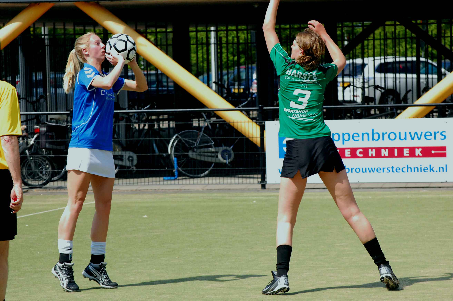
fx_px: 2263
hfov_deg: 11.4
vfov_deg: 7.6
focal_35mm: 180
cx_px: 226
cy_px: 150
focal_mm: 120
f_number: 9
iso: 1600
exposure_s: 1/2000
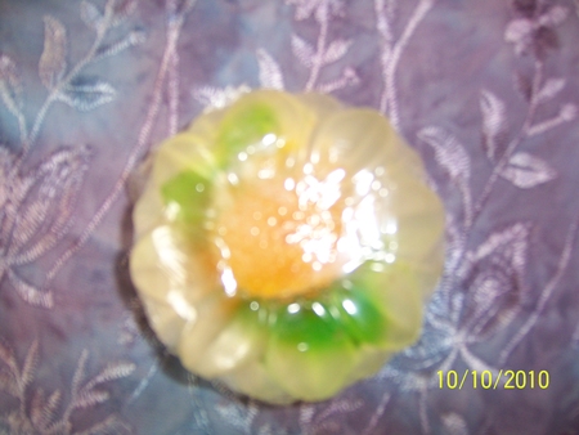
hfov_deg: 51.3
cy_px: 218
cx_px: 290
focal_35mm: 36
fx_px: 602
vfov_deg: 39.7
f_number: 2.8
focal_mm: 6
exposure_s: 1/60
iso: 125
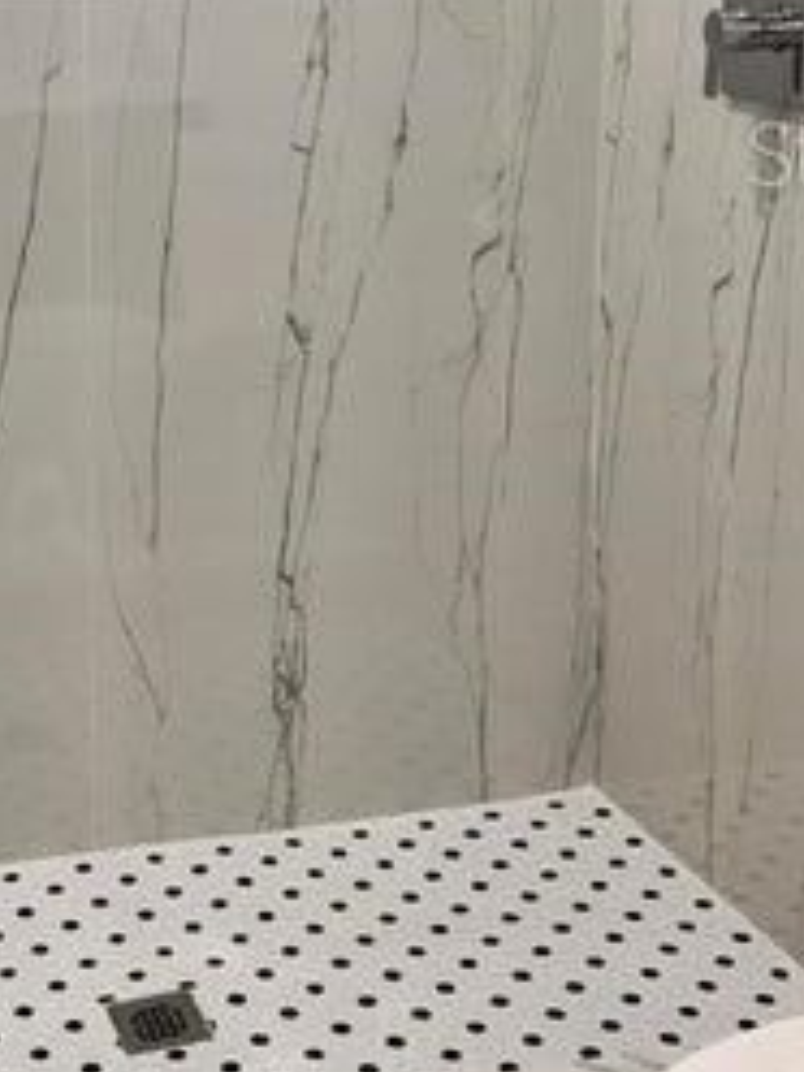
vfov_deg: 30.1
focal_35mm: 62
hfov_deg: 23.2
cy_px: 151
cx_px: 117
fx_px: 1920
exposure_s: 1/120
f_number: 1.78
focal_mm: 6.86
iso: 200
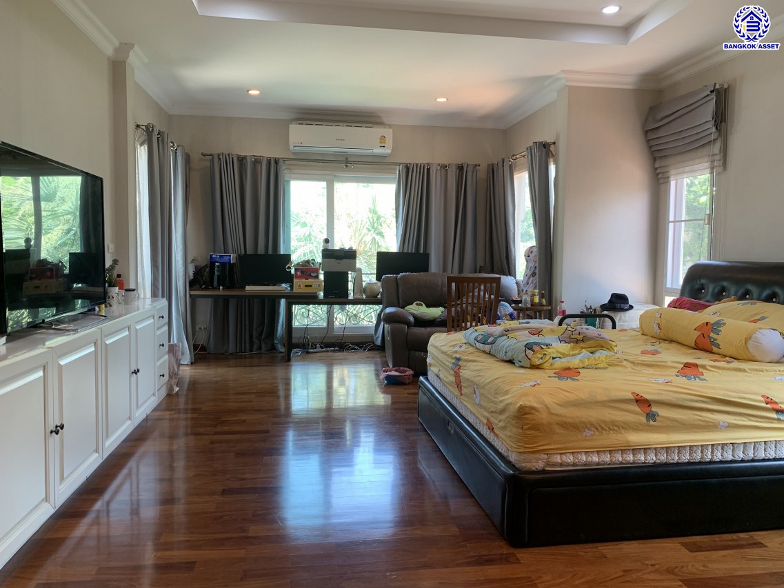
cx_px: 392
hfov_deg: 67.3
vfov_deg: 53.1
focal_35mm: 26
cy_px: 294
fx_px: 589
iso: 25
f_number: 1.8
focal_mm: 4.25
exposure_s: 1/1001
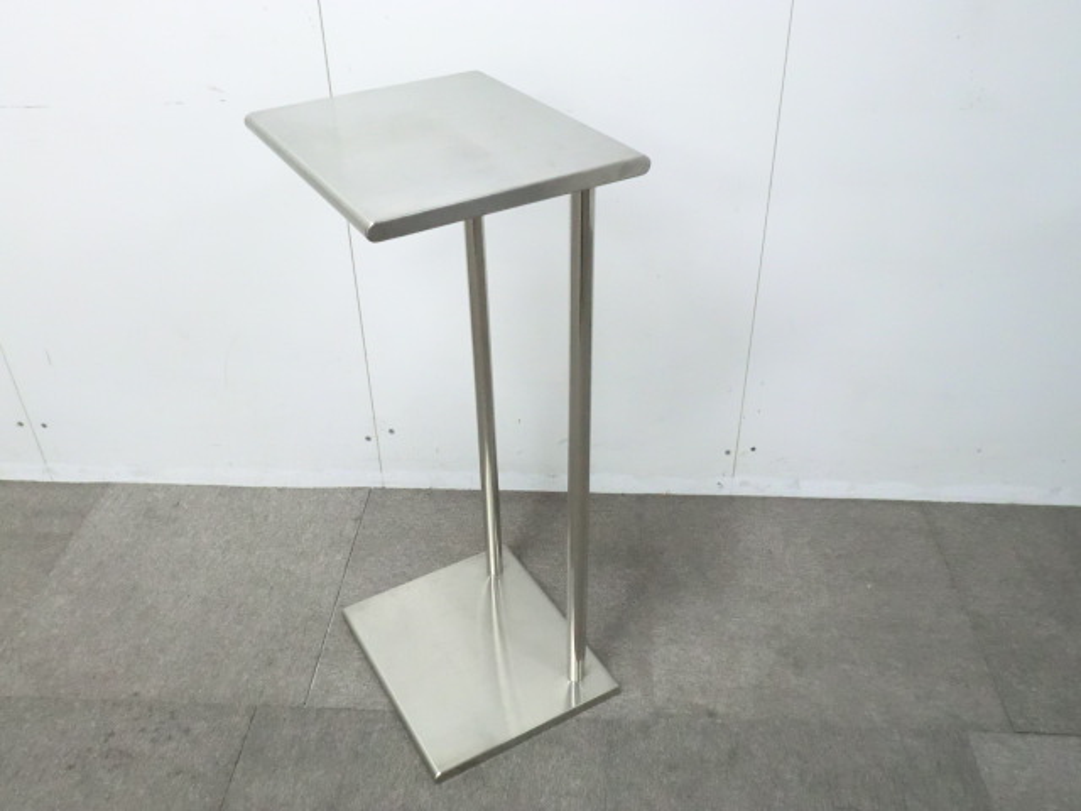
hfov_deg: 56.8
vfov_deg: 44.2
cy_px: 406
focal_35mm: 32
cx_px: 540
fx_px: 999
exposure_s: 1/60
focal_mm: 5.8
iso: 800
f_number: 3.5
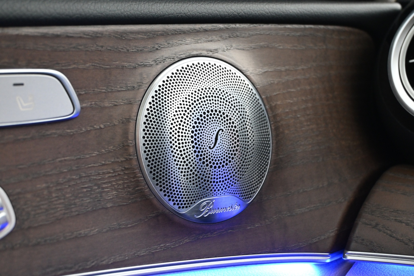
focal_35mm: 51
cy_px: 138
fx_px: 586
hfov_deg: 38.9
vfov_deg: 26.5
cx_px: 207
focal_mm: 34
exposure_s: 1/8
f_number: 5
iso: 1600
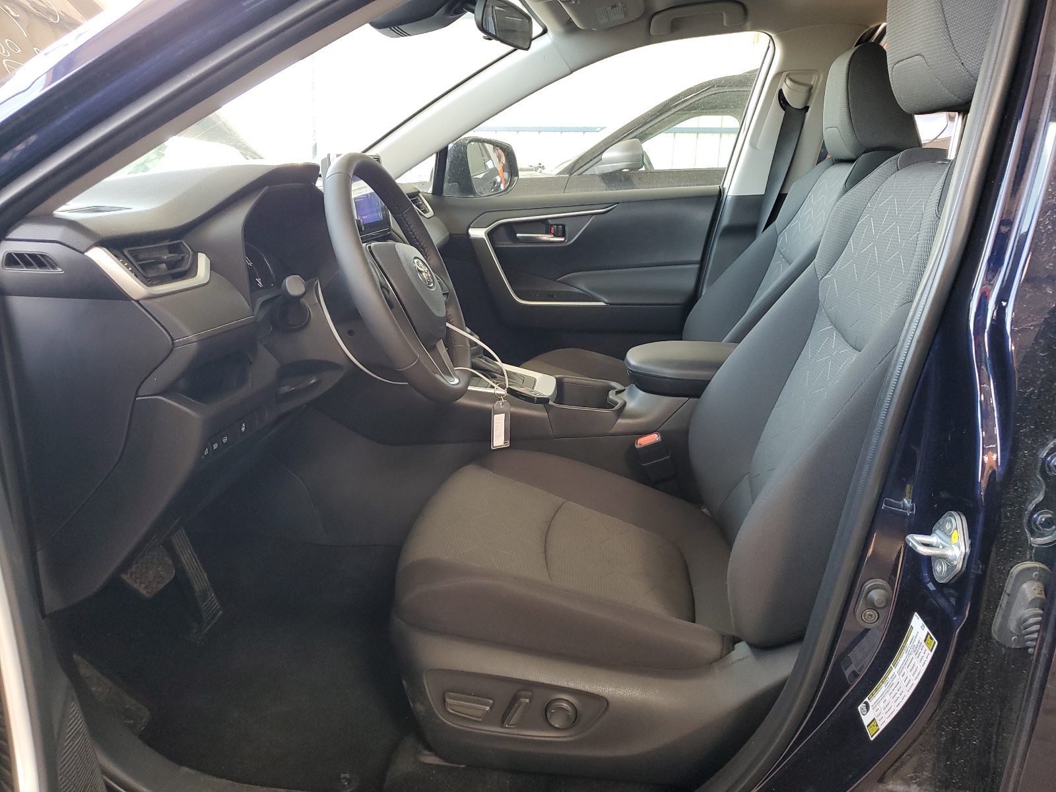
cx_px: 528
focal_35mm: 26
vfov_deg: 53.1
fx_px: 793
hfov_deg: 67.3
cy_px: 396
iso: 78
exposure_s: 1/60.2
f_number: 1.5
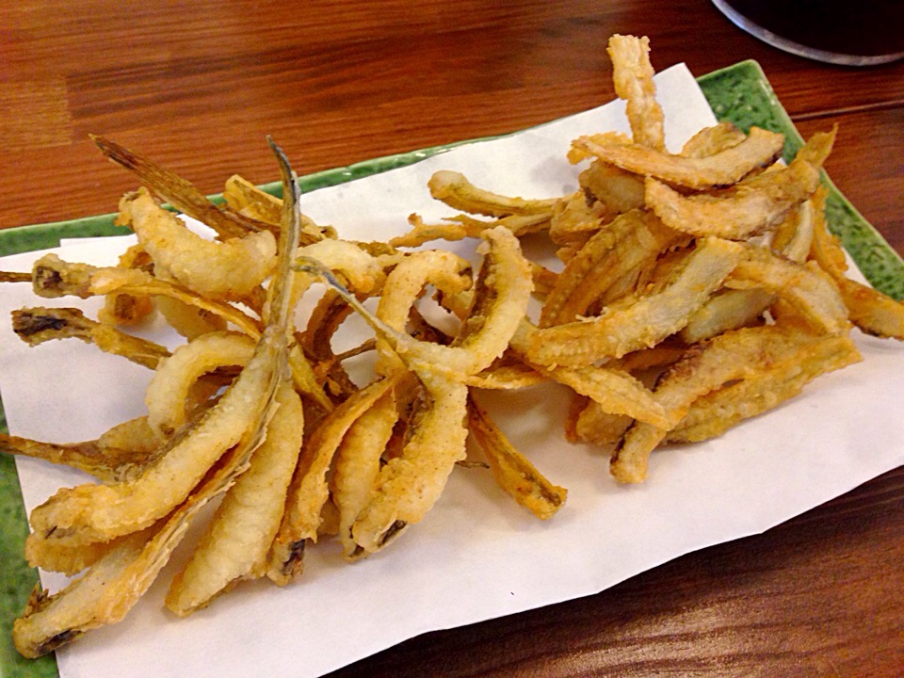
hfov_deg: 55.4
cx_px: 452
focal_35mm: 33
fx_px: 862
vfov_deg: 42.9
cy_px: 339
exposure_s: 1/20
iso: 160
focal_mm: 4.12
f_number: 2.4
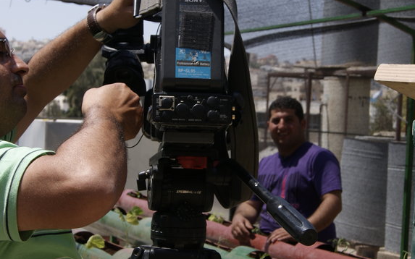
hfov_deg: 25.2
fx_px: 927
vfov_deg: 15.9
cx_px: 209
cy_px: 139
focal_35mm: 82
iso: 100
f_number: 8
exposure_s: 1/200
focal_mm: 30
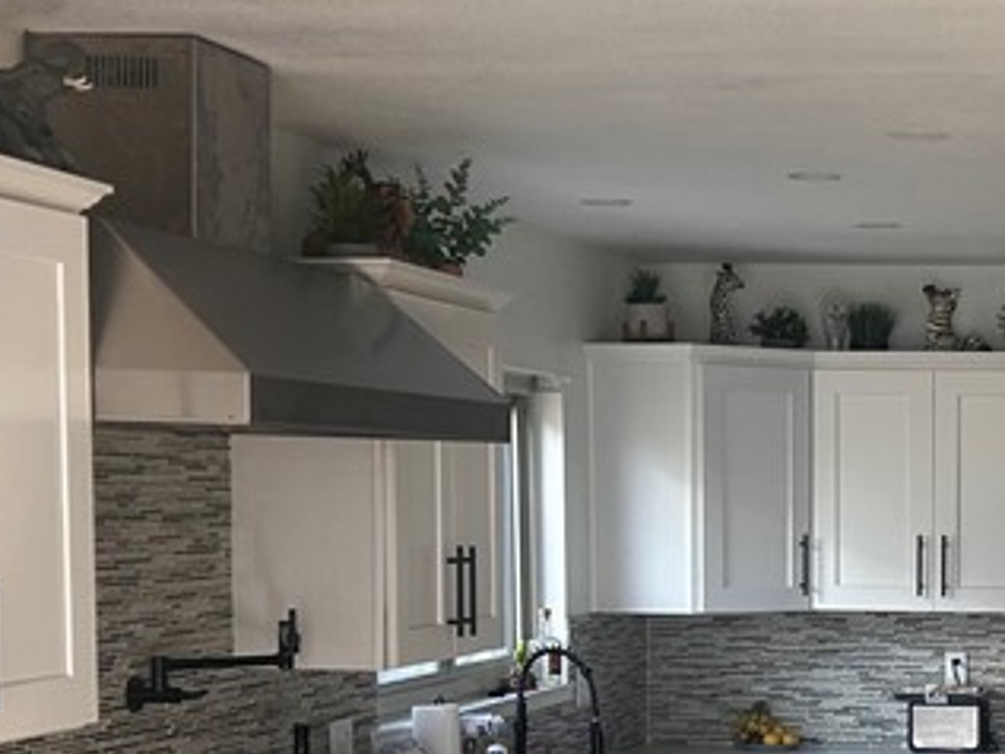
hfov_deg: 22.2
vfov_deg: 17.3
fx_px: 2440
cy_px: 694
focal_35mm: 84
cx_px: 1068
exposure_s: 1/121
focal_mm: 5.7
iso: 80
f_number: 1.5
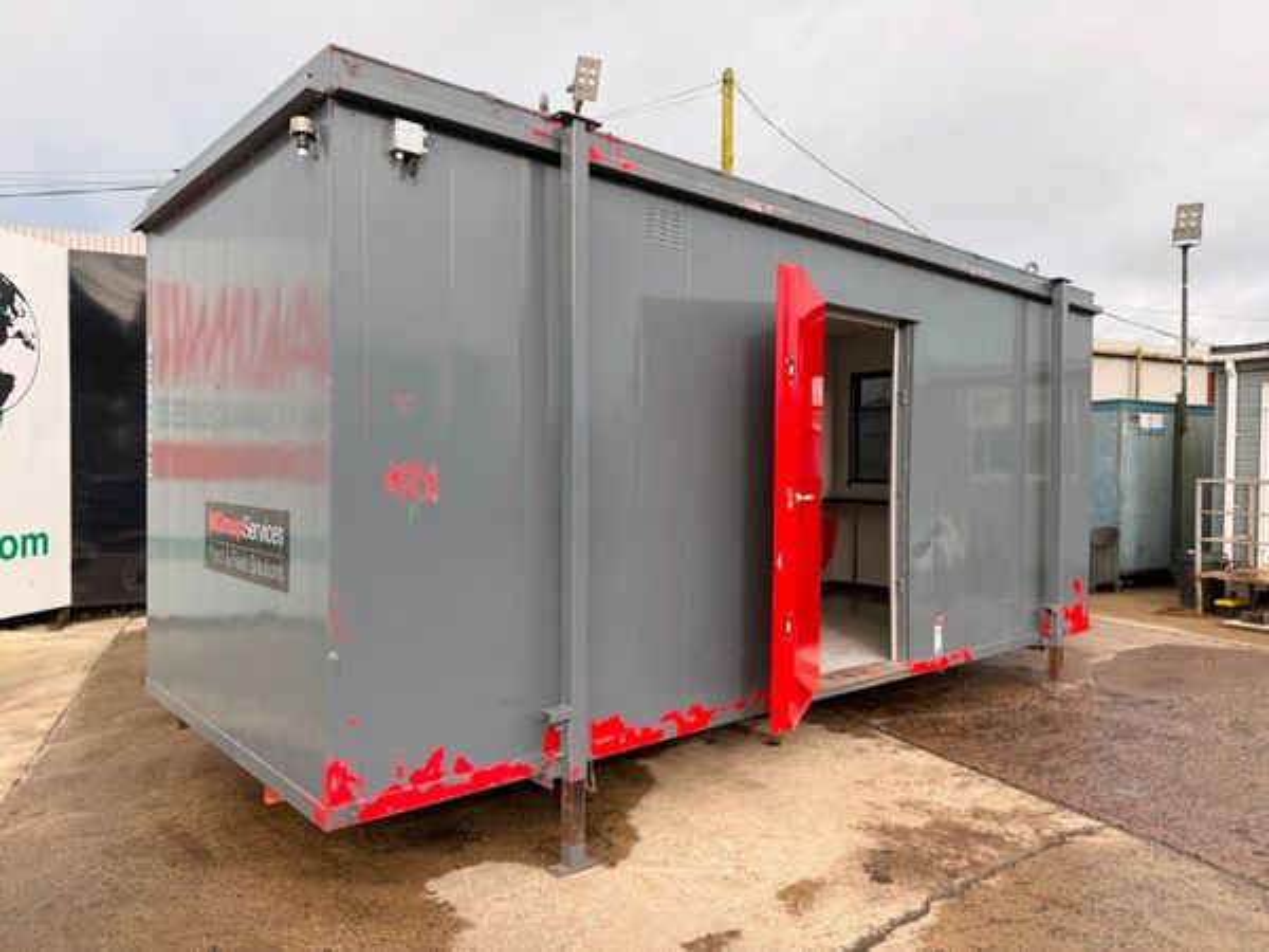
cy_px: 476
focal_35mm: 24
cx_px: 634
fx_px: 880
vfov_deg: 56.8
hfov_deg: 71.6
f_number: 1.78
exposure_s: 1/2299
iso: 80
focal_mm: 6.76
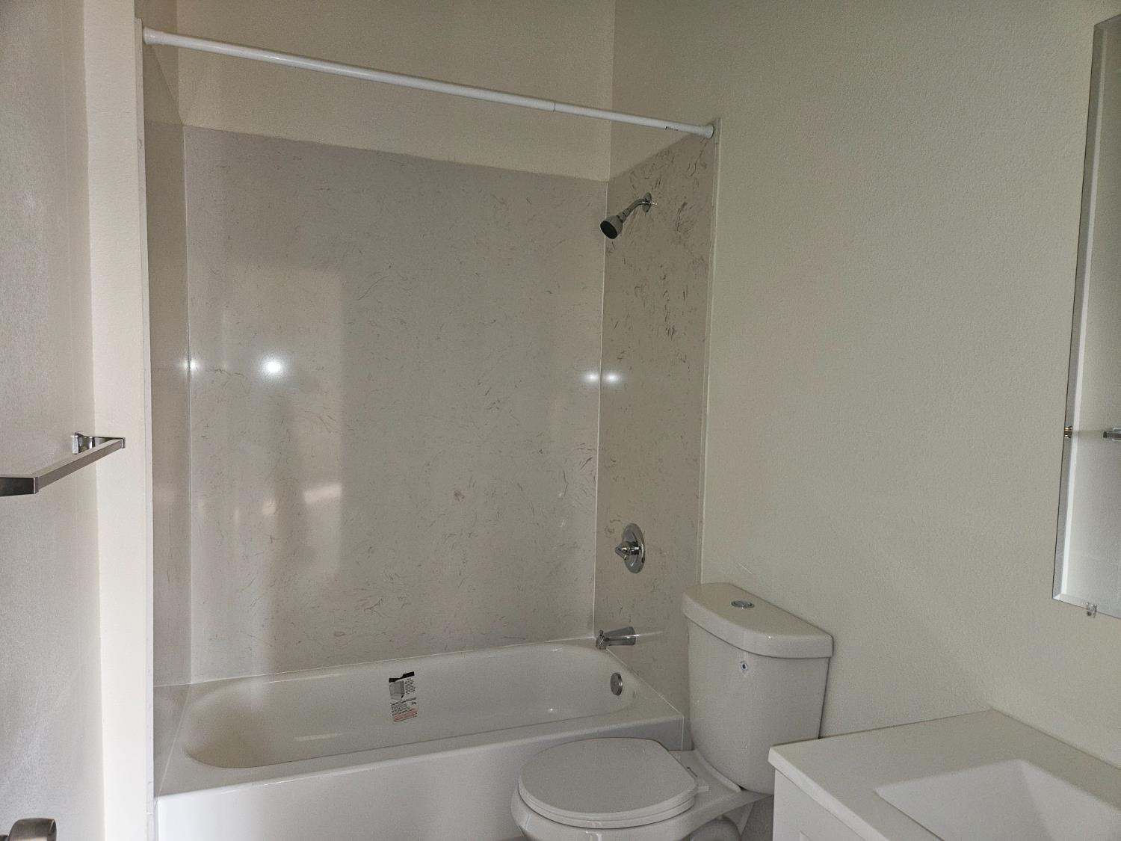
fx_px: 745
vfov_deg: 58.9
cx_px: 560
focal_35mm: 23
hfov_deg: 73.9
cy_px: 420
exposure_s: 1/60
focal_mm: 5.4
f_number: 1.8
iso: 125
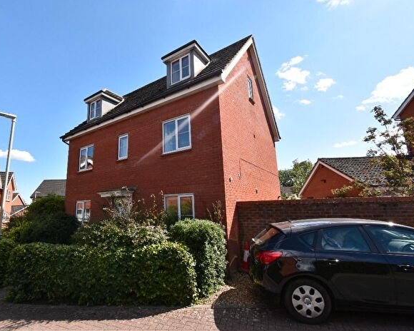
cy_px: 166
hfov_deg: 88.8
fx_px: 208
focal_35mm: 17
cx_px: 171
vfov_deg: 77.0
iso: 400
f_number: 9
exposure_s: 1/500
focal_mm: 10
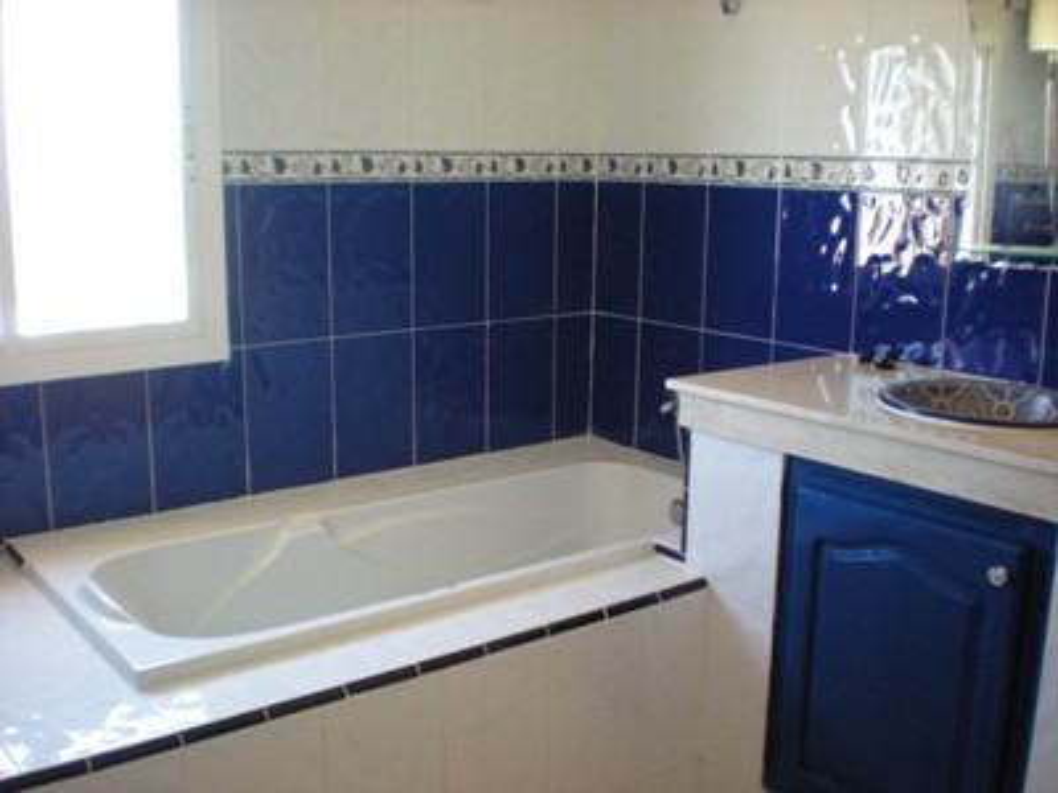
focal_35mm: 38
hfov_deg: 49.0
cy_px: 396
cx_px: 529
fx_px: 1161
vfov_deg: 37.7
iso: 200
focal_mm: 6.3
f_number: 3.1
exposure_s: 1/44.2
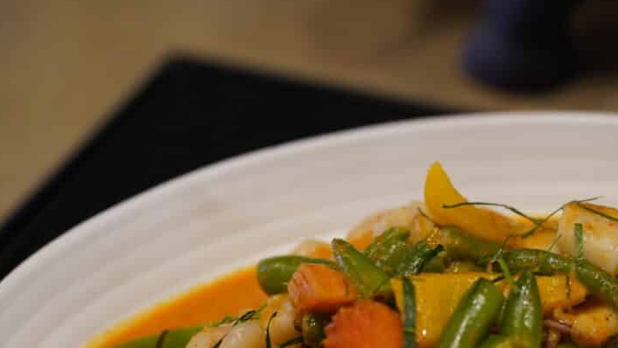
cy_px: 341
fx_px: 2459
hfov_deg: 14.3
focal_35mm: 150
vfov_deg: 8.1
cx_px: 405
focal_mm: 85
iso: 1600
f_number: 3.2
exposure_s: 1/160
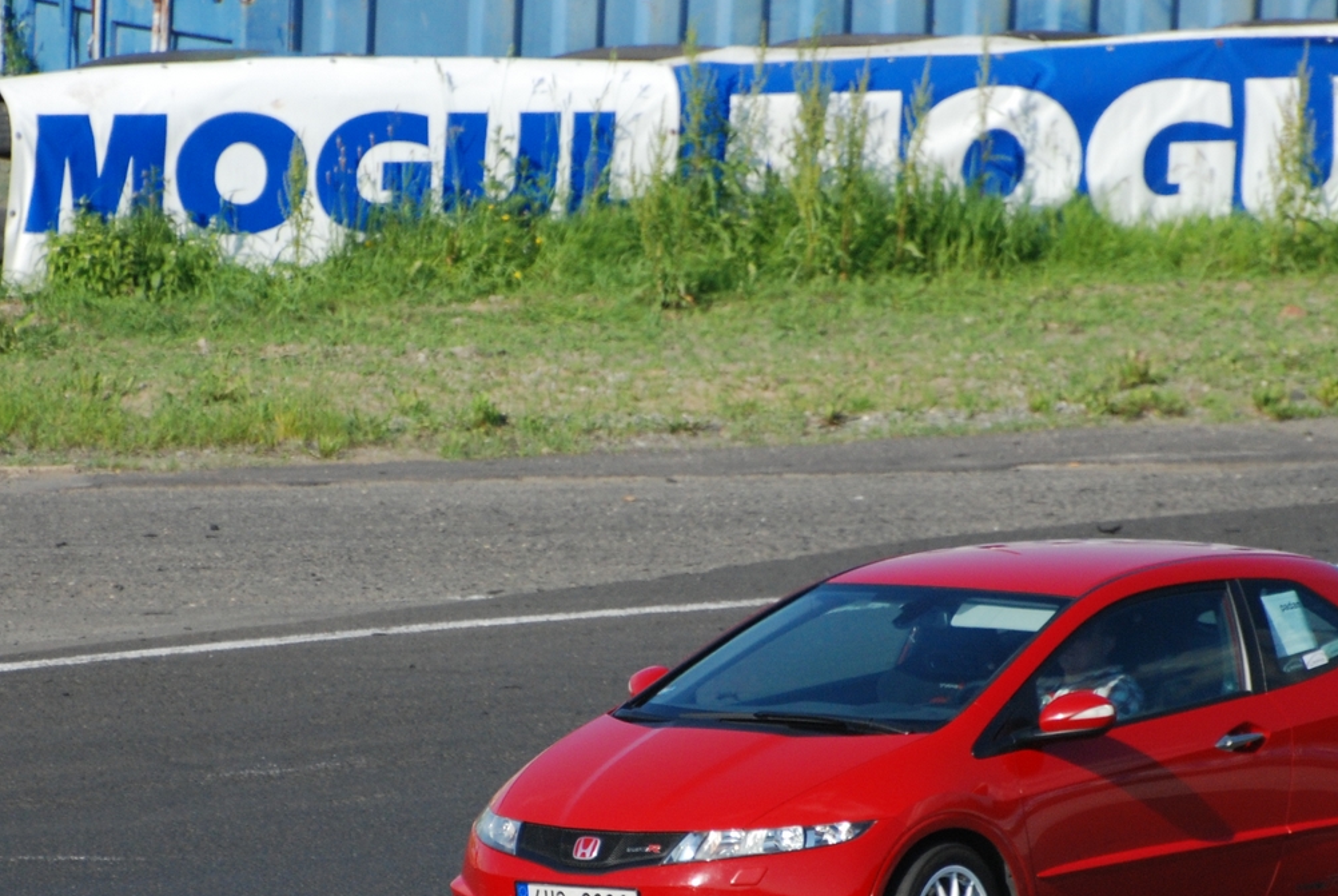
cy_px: 714
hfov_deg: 2.4
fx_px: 32079
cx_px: 660
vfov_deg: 1.6
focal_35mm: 862
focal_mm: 300
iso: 400
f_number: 5.6
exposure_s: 1/1600
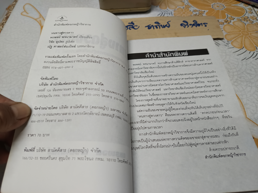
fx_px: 179
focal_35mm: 24
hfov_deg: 71.6
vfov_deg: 56.8
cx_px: 129
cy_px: 96
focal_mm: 5.31
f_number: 1.7
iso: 1025
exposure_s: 1/50
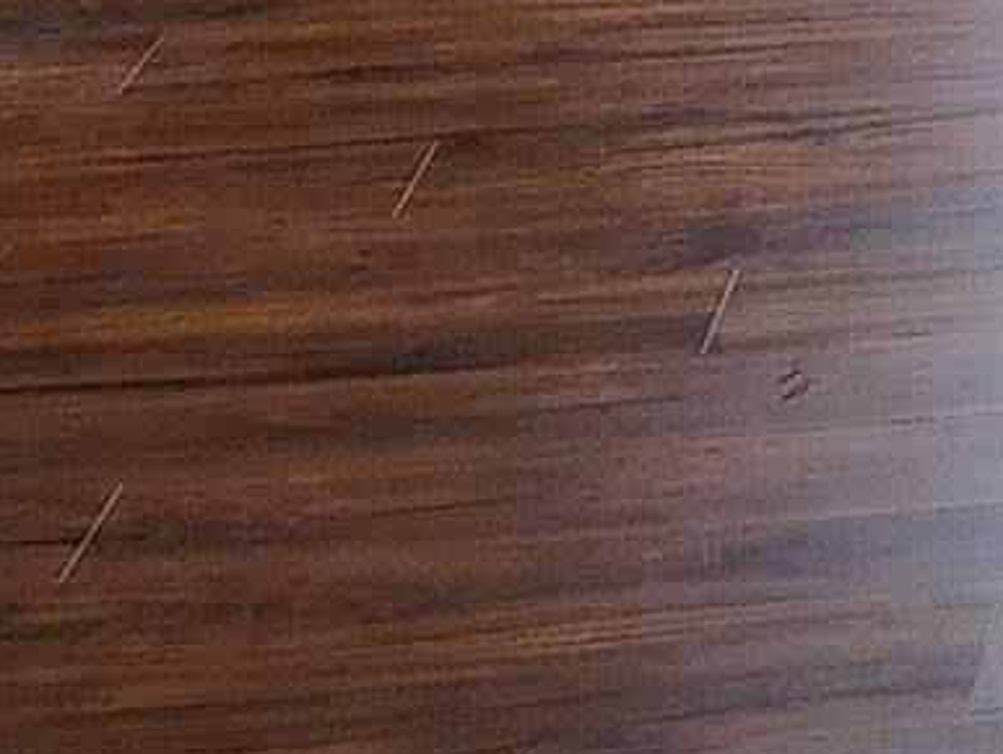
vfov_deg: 7.1
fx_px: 5306
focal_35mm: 183
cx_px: 2637
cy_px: -1602
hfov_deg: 9.3
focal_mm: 6.4
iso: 200
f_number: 1.8
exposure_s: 1/60
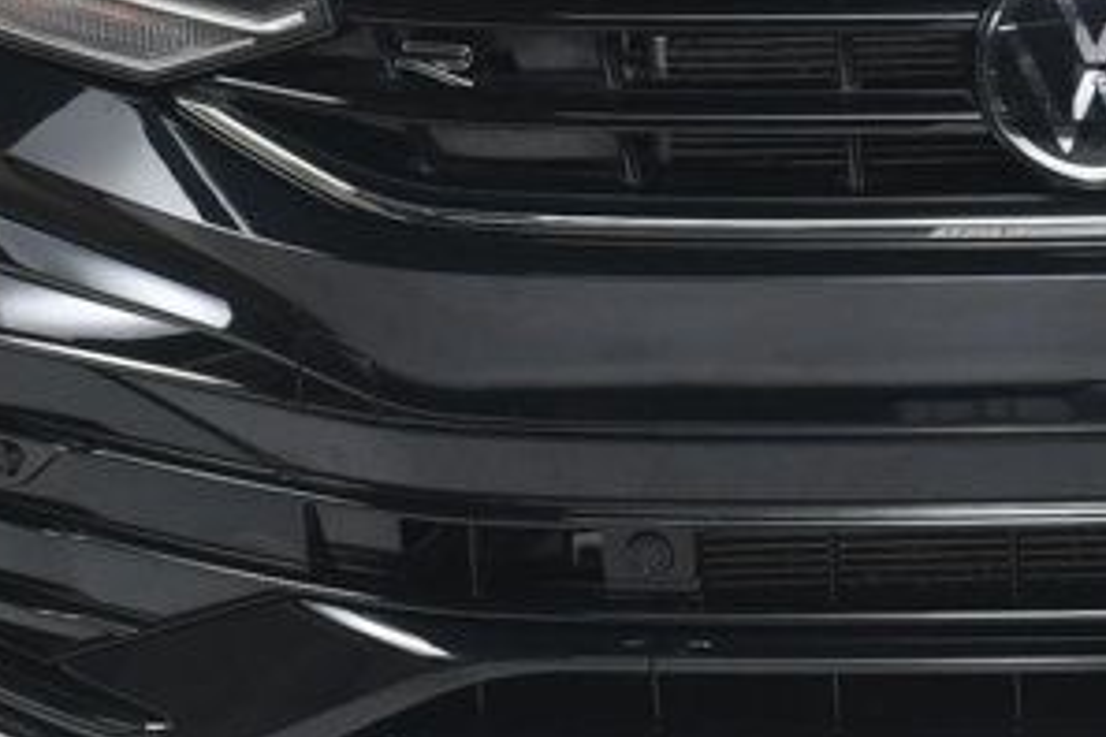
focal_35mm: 159
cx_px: 1151
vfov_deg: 8.5
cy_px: -303
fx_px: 4884
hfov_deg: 12.7
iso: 100
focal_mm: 23
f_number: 9
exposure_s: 1/160
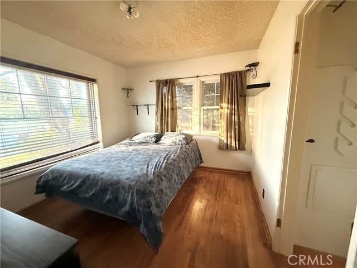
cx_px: 178
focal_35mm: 14
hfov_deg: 102.1
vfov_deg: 85.7
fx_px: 144
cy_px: 134
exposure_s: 1/60
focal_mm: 2.22
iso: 640
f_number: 2.2
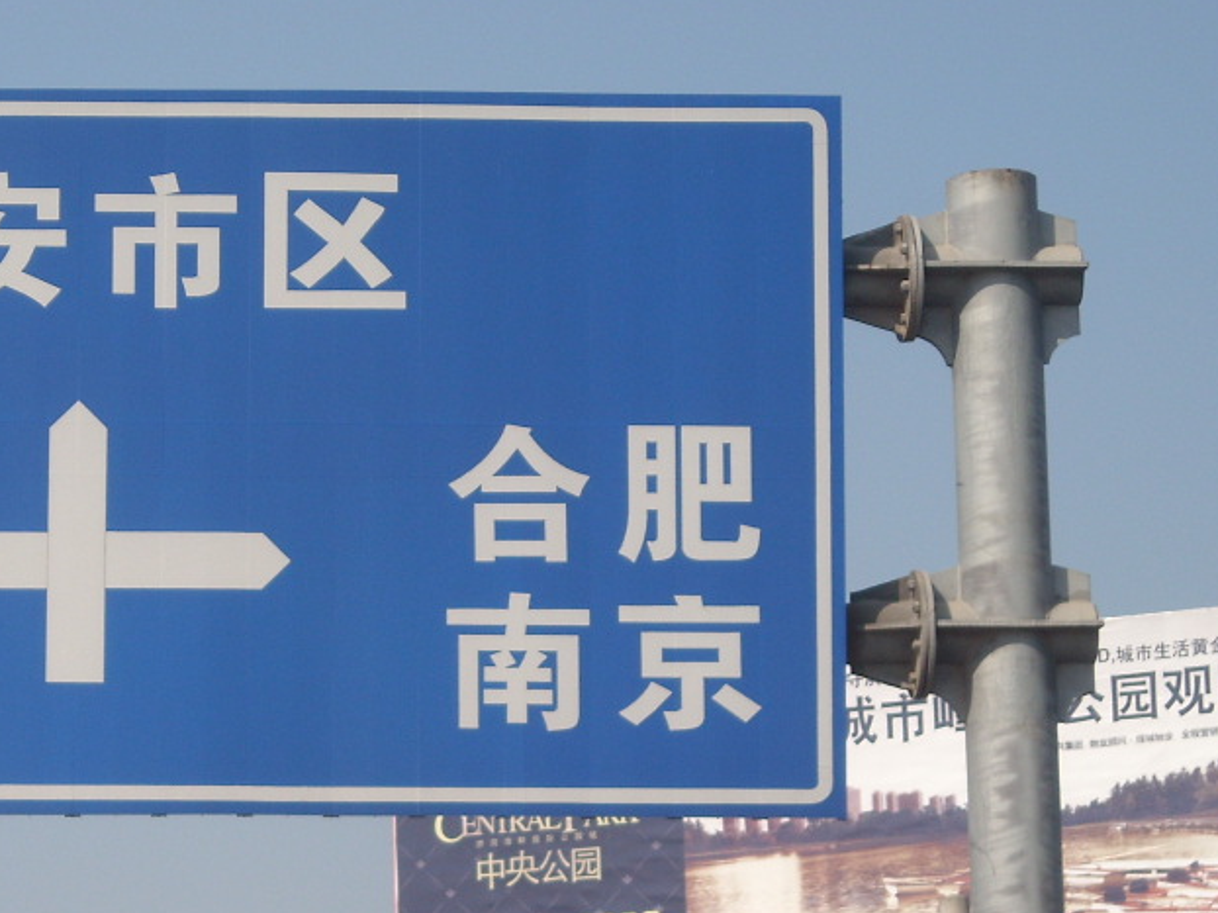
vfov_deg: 8.6
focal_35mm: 173
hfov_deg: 11.4
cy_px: 635
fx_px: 6085
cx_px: 245
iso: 64
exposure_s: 1/148
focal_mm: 17.1
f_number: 9.3
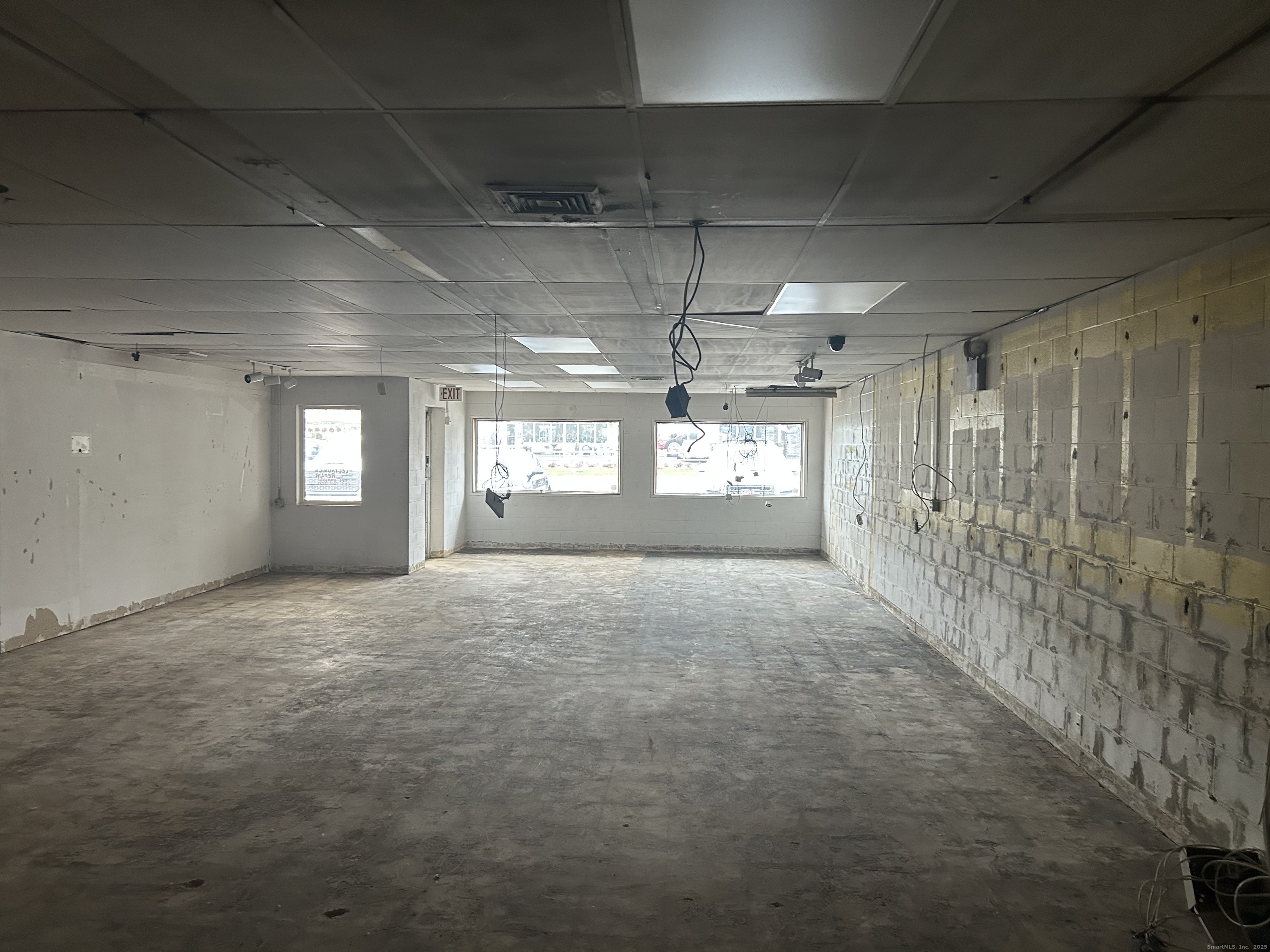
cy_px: 476
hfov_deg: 67.3
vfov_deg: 53.1
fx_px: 954
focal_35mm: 26
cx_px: 635
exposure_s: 1/60
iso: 250
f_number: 1.5
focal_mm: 5.7
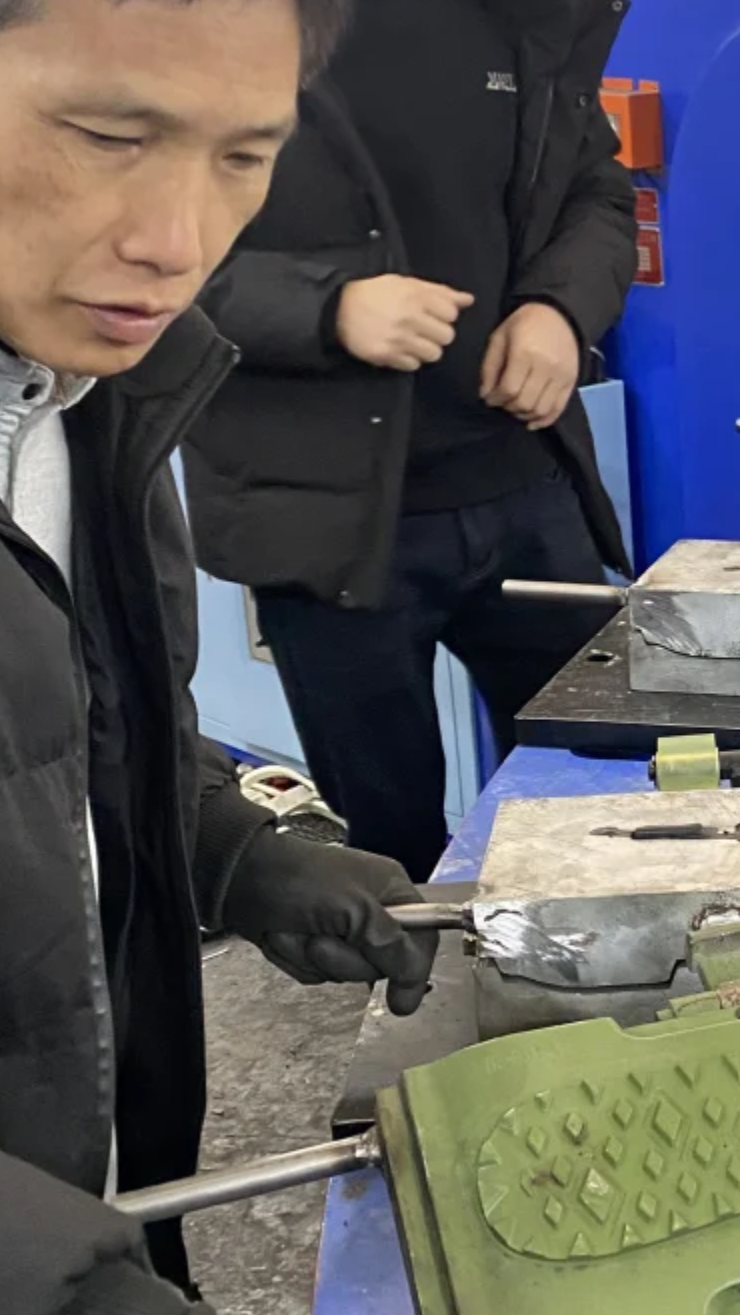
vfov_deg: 33.8
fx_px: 2163
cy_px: 721
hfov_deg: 18.5
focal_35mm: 62
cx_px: 854
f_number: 1.8
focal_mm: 4.25
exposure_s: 1/50
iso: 160
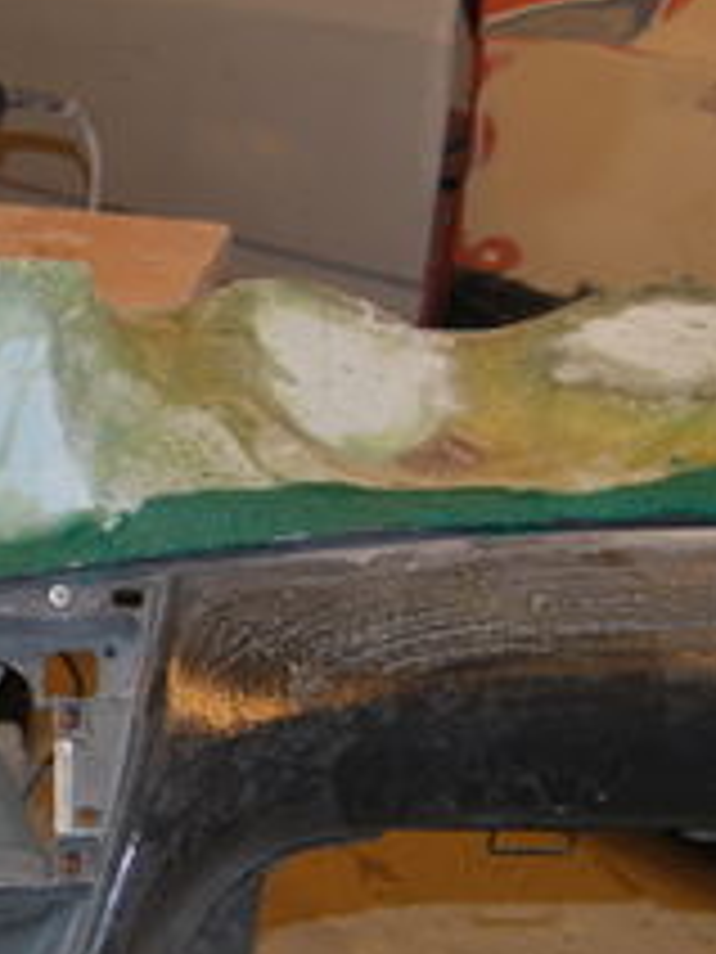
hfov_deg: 14.2
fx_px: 2770
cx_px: -194
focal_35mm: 100
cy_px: 540
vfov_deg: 19.5
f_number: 3.8
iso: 200
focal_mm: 23
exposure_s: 1/60
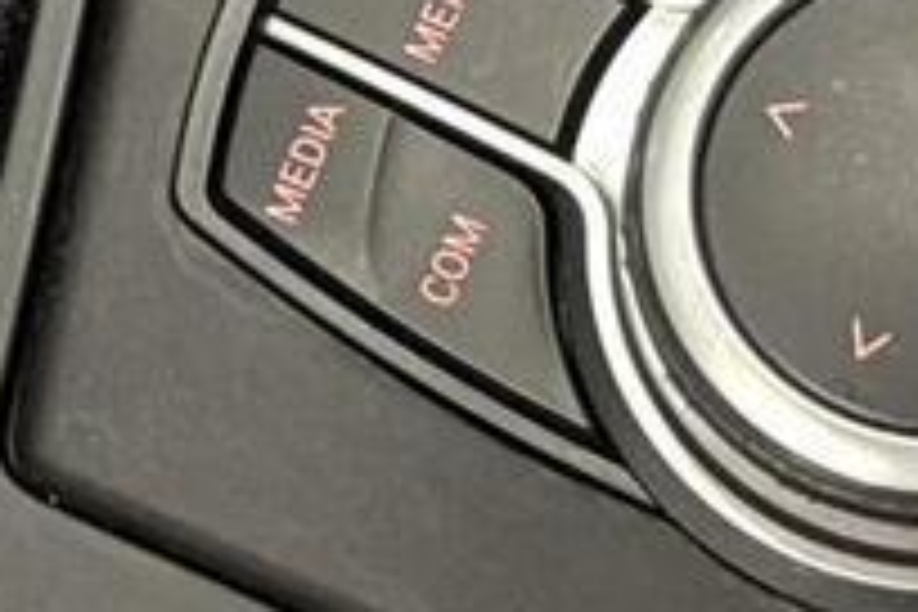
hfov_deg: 11.6
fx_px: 4488
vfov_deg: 7.8
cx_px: 40
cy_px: 27
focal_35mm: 176
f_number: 1.78
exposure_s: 1/25
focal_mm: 6.76
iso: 1600
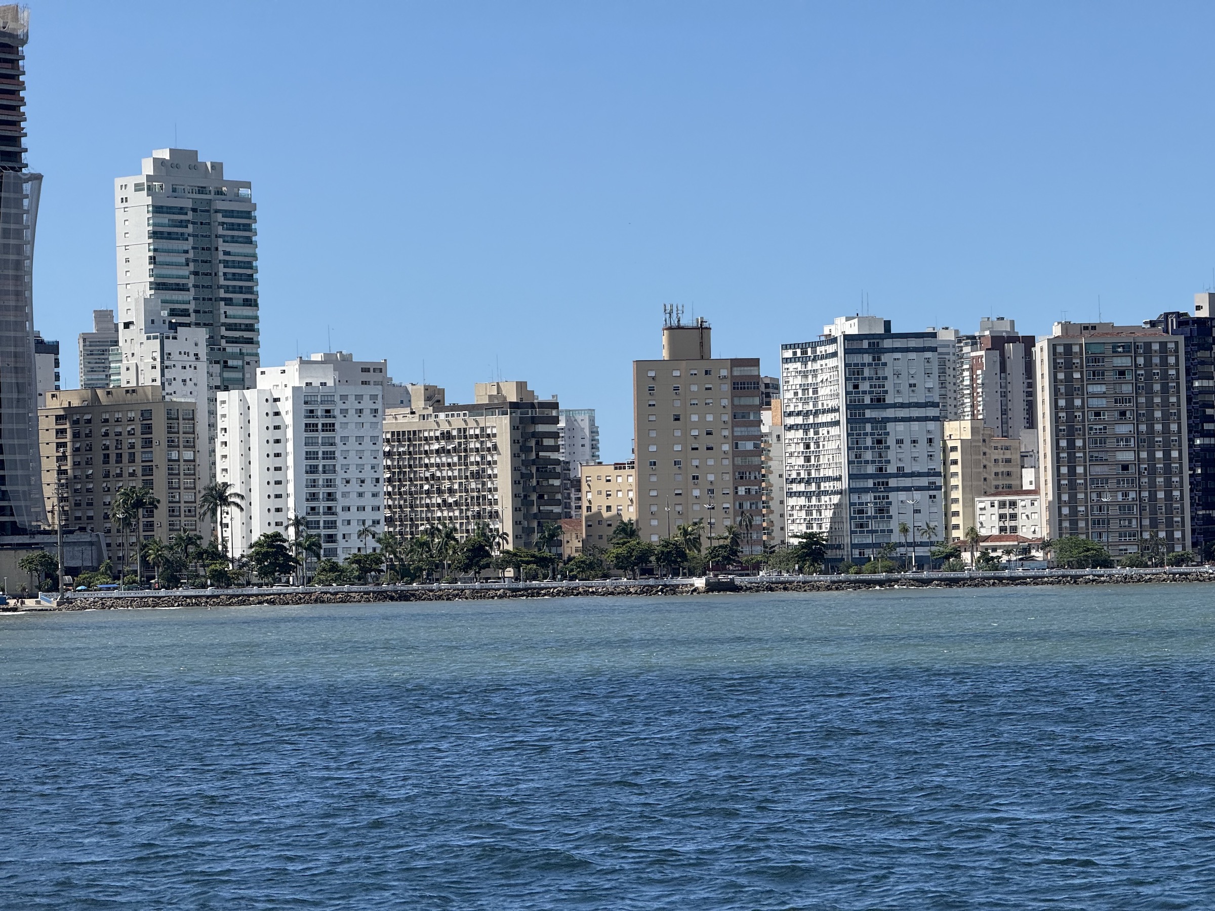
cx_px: 608
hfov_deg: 16.4
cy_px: 456
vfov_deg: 12.3
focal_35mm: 120
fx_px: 4212
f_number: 2.8
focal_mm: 15.66
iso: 64
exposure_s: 1/1969
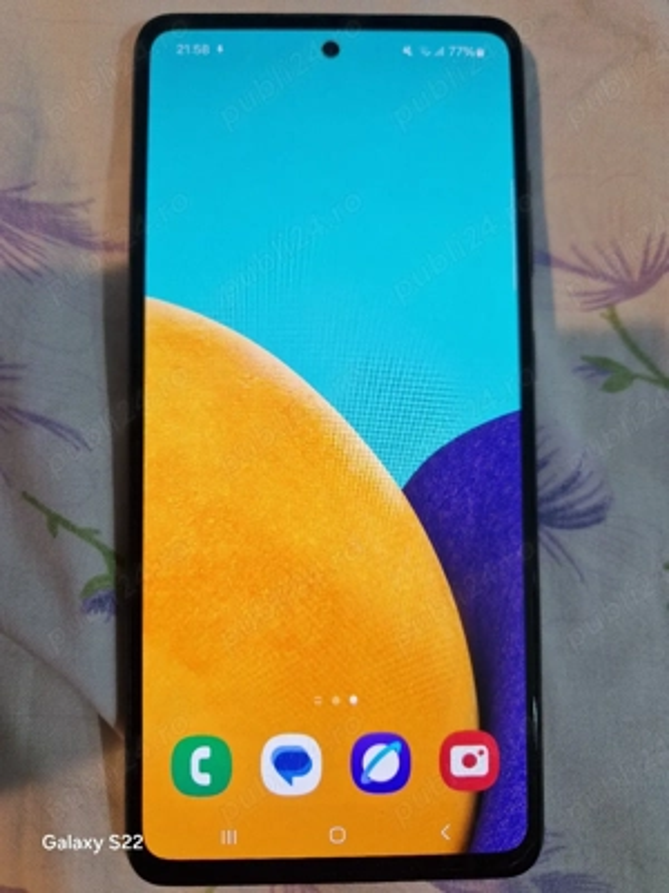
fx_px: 593
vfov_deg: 73.9
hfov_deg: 58.9
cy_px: 446
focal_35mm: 23
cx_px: 334
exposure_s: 1/60.2
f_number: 1.8
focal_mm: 5.4
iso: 64
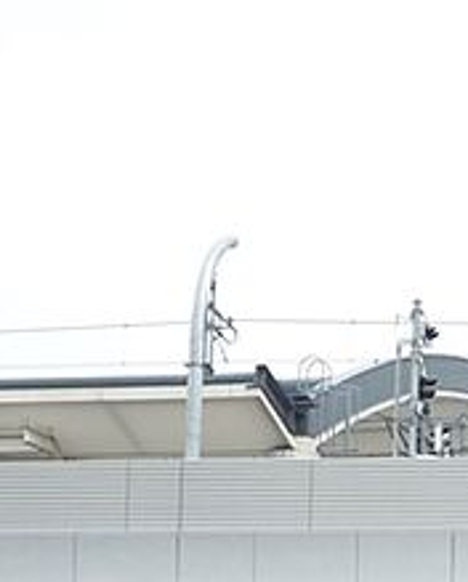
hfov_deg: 7.9
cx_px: 651
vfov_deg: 9.9
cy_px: 607
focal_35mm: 193
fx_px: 3332
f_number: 4.7
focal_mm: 10.4
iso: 100
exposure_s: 1/400
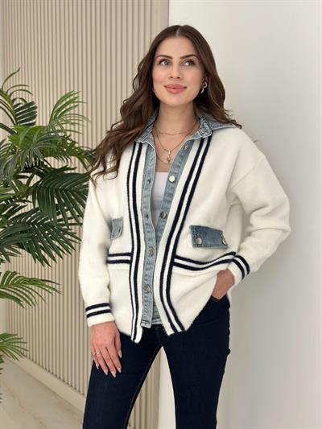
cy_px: 214
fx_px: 595
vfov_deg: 39.6
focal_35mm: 48
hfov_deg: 30.3
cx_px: 161
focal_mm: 6.86
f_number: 1.78
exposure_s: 1/439
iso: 80
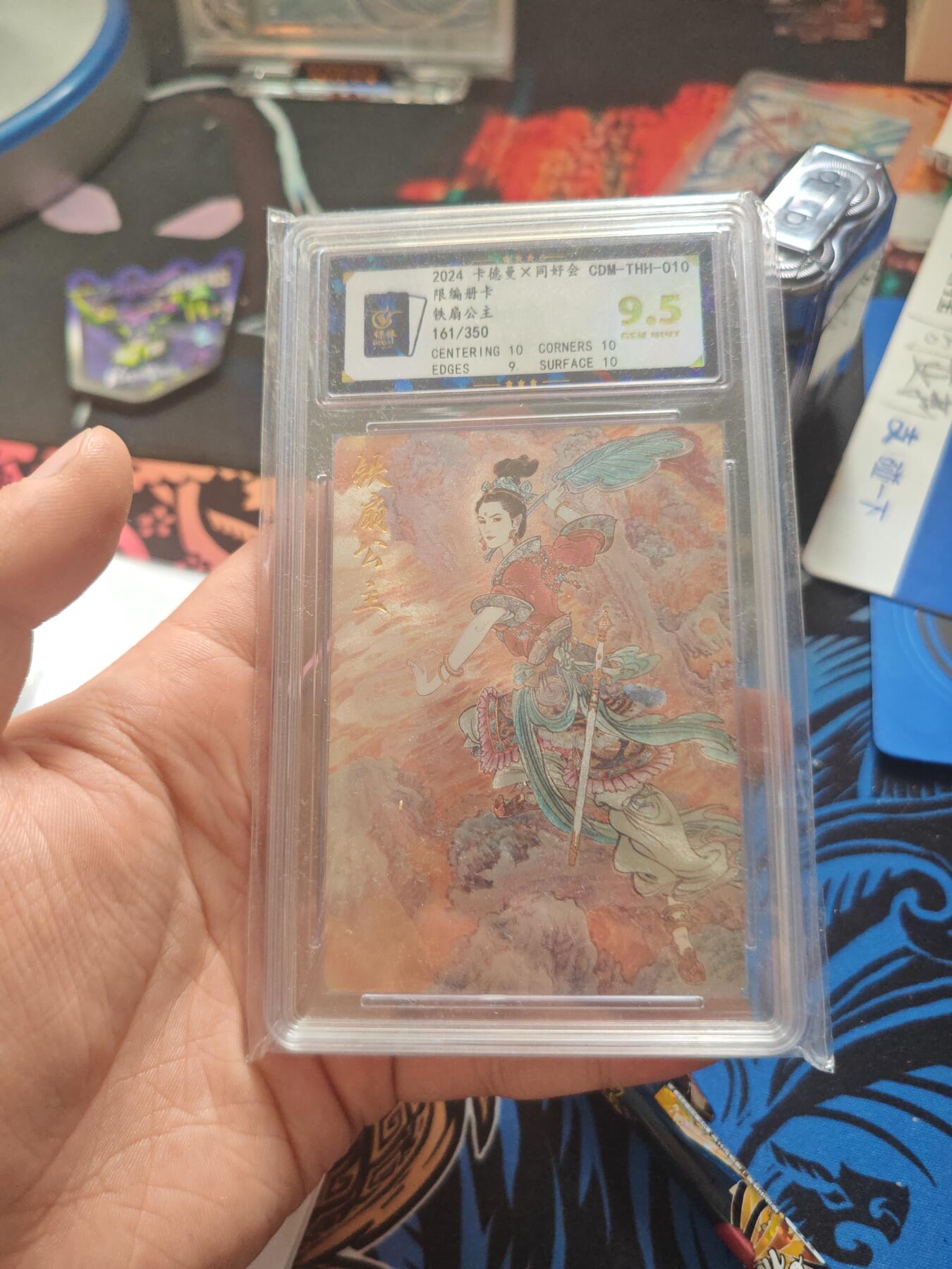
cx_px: 476
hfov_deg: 53.1
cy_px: 634
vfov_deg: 67.3
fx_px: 953
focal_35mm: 26
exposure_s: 1/100
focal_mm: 5.4
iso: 250
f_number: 1.6
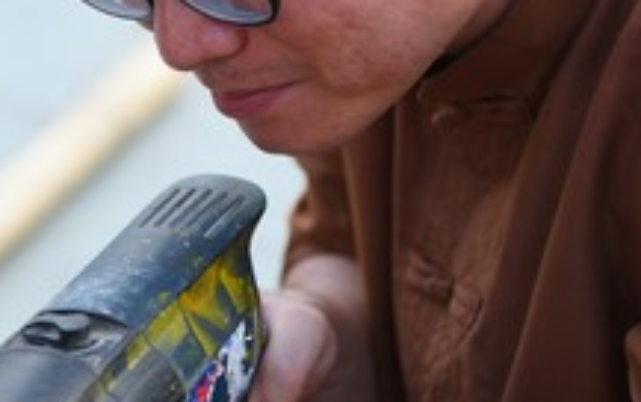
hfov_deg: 11.1
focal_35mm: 189
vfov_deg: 7.0
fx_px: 3304
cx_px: 224
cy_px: 100
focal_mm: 62
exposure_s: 1/160
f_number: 2.8
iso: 160
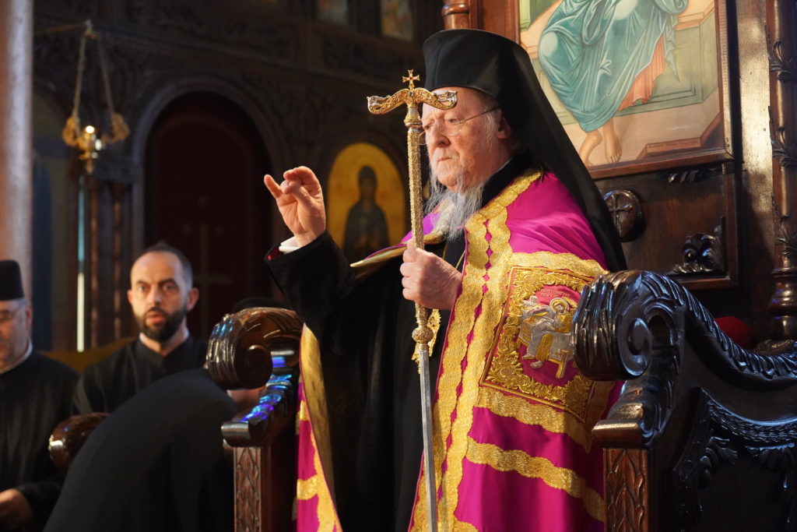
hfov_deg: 32.9
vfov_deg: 22.3
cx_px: 398
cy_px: 266
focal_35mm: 61
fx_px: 1351
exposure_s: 1/80
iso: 12800
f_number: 4
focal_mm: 61
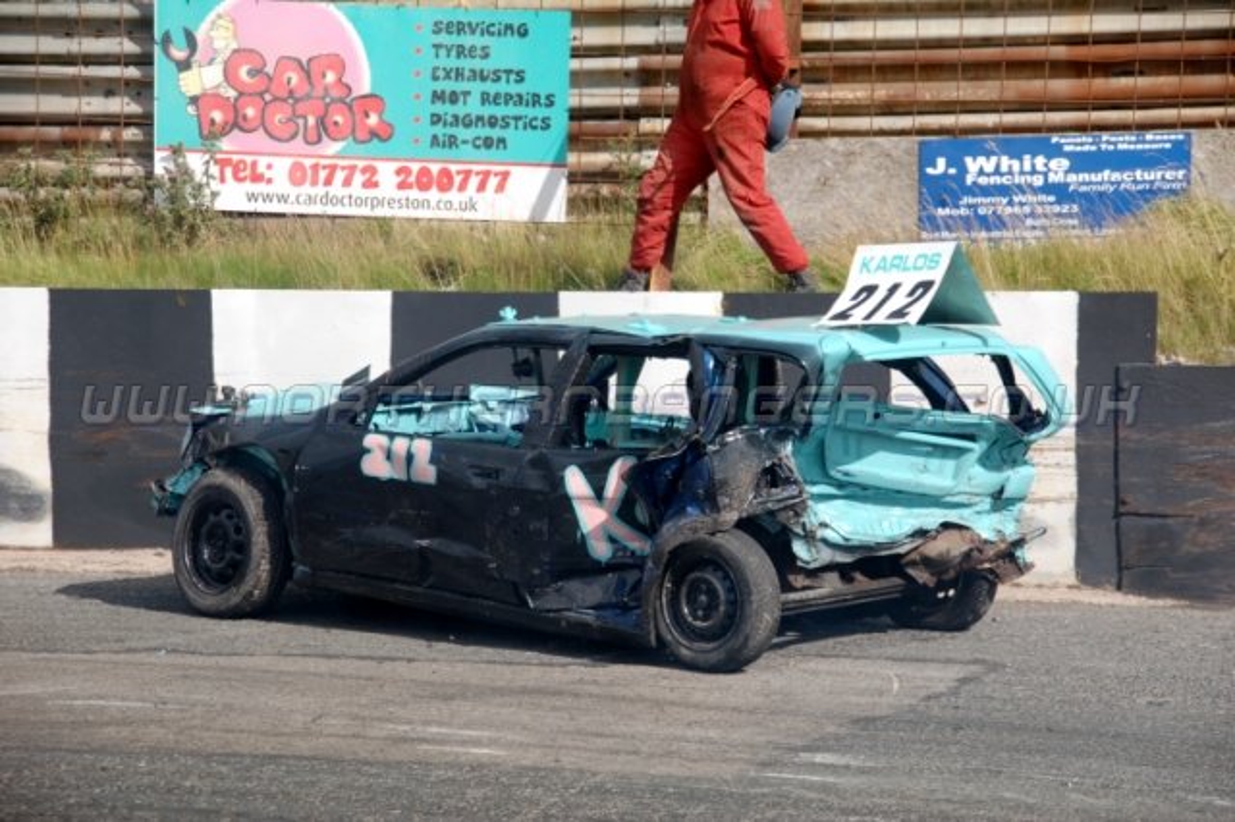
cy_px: 411
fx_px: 4012
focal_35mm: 117
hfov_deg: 17.5
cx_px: 618
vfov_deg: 11.7
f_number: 5.6
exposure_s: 1/800
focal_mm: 78
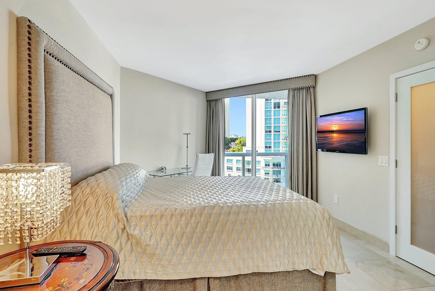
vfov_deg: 65.8
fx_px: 224
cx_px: 211
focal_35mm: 19
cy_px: 142
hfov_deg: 88.2
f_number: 13
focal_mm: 16.5
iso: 640
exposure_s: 1/20
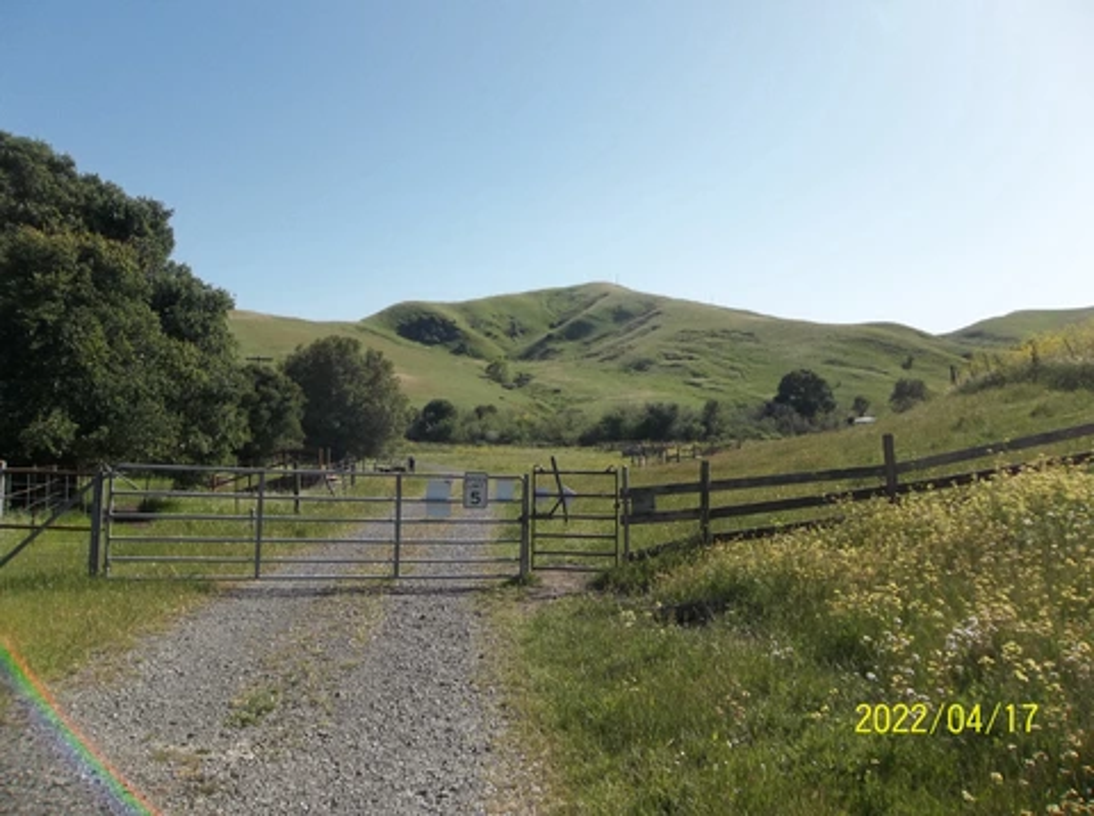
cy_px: 408
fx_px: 852
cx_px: 547
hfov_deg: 65.4
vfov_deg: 51.2
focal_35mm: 27
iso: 80
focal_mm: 4.9
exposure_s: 1/200
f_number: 8.9
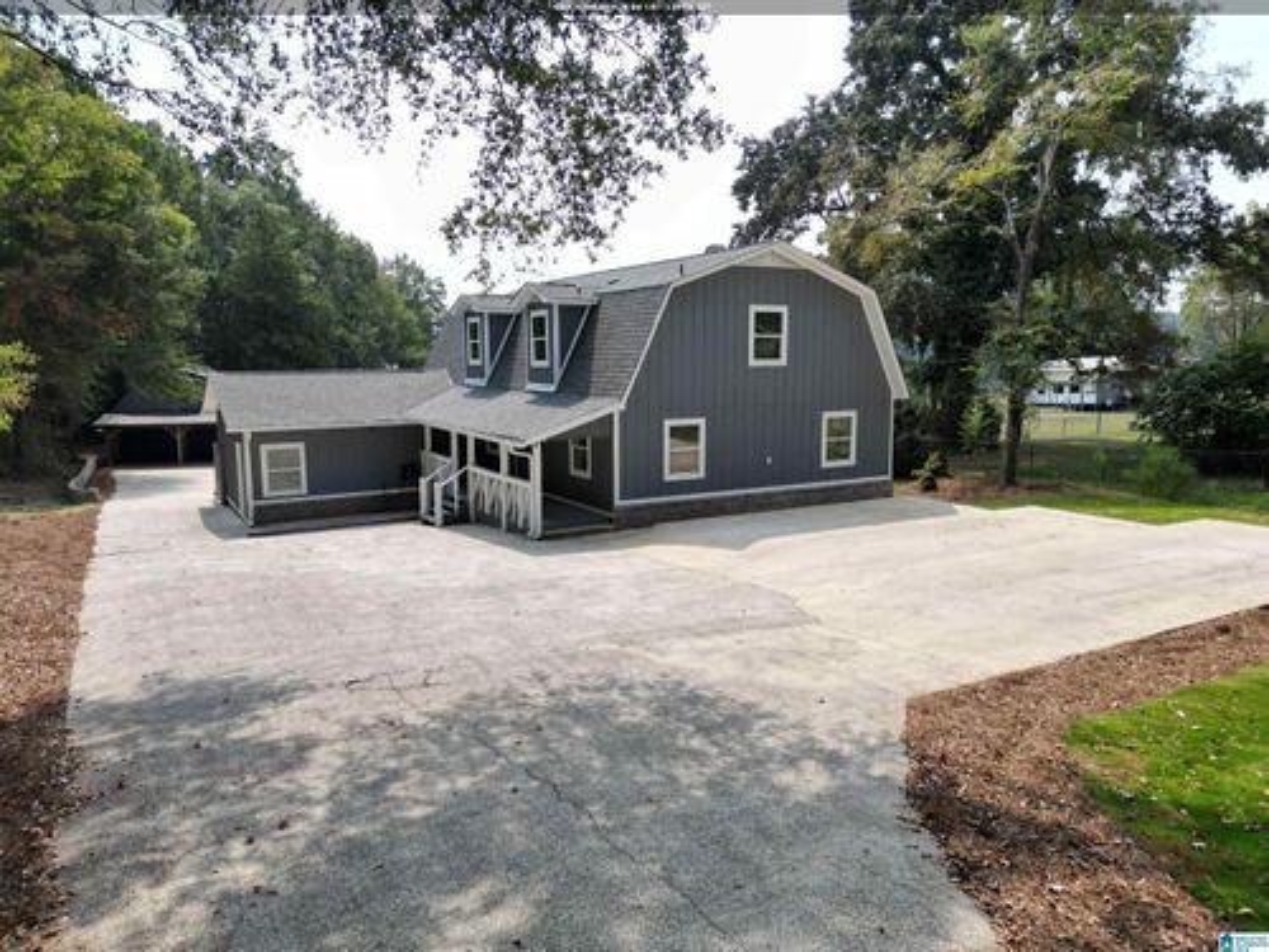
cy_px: 476
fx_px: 880
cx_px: 634
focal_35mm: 24
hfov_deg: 71.6
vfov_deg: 56.8
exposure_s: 1/2500
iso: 110
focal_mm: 6.72
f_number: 1.7
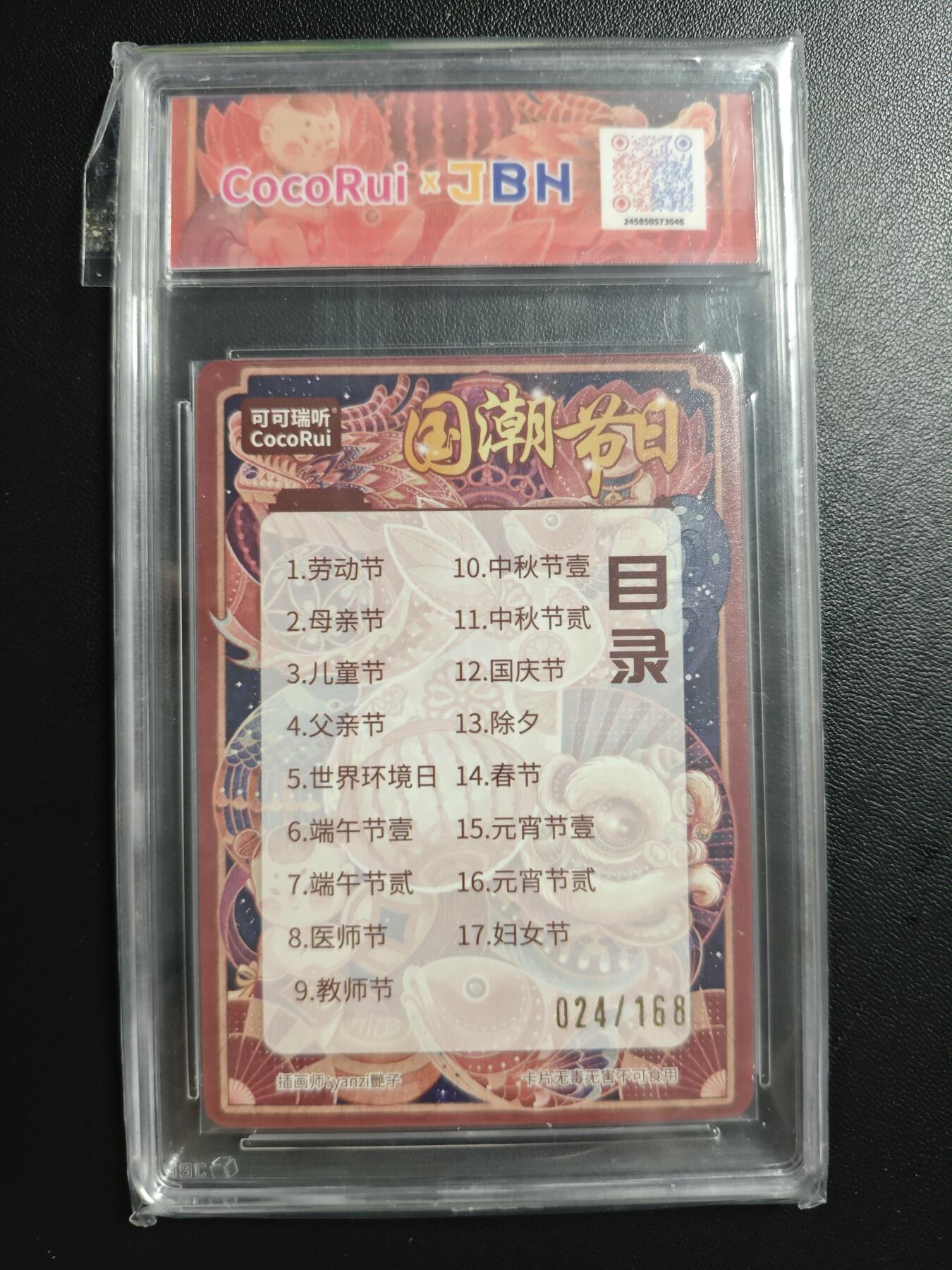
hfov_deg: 53.1
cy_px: 635
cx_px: 476
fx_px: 953
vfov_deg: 67.3
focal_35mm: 26
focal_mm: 4.94
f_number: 1.5
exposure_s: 1/100
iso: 500
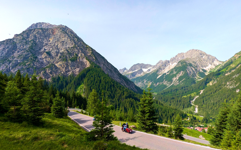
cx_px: 120
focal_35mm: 17
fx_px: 112
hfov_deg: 94.4
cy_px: 87
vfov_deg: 67.6
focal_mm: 2.35
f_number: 2.2
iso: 47
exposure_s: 1/989
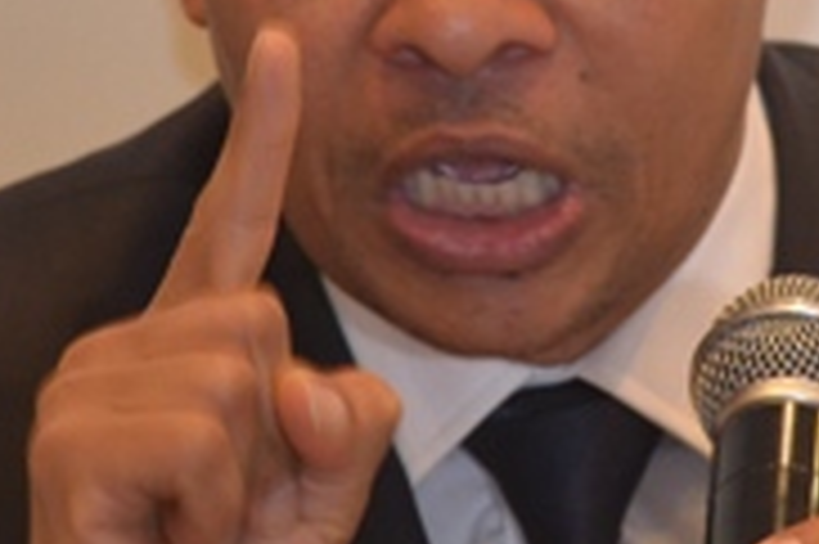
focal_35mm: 644
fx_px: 14637
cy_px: 31
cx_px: 562
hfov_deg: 3.2
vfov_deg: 2.1
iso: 1400
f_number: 4.8
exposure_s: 1/60
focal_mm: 130
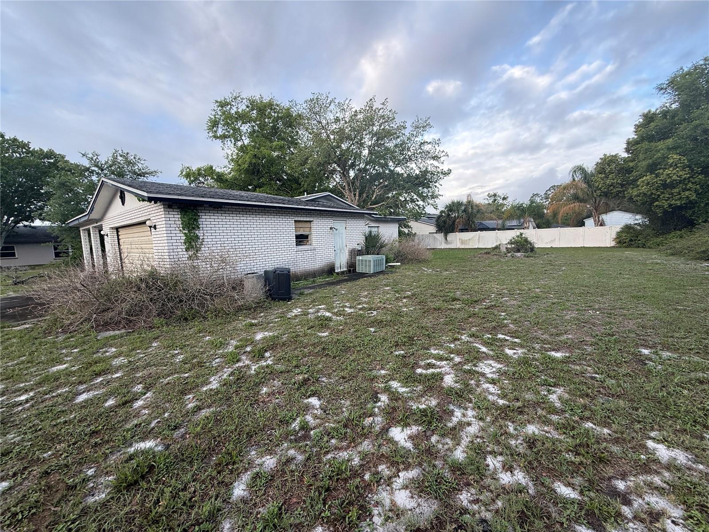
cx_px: 354
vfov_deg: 85.7
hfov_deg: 102.1
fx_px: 287
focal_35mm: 14
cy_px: 266
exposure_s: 1/183
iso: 50
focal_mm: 2.22
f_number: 2.2
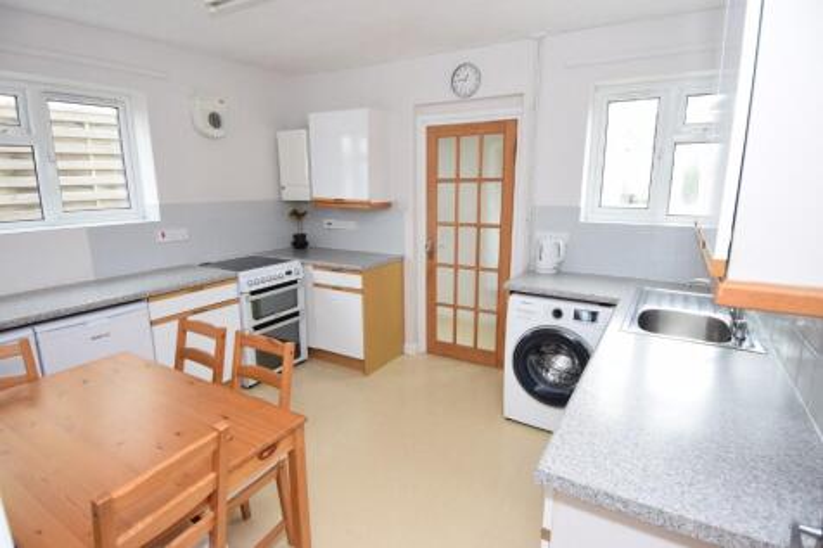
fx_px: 411
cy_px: 274
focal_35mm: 18
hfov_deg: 90.0
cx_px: 412
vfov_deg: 67.3
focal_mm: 12
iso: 400
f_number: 5.6
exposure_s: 1/125
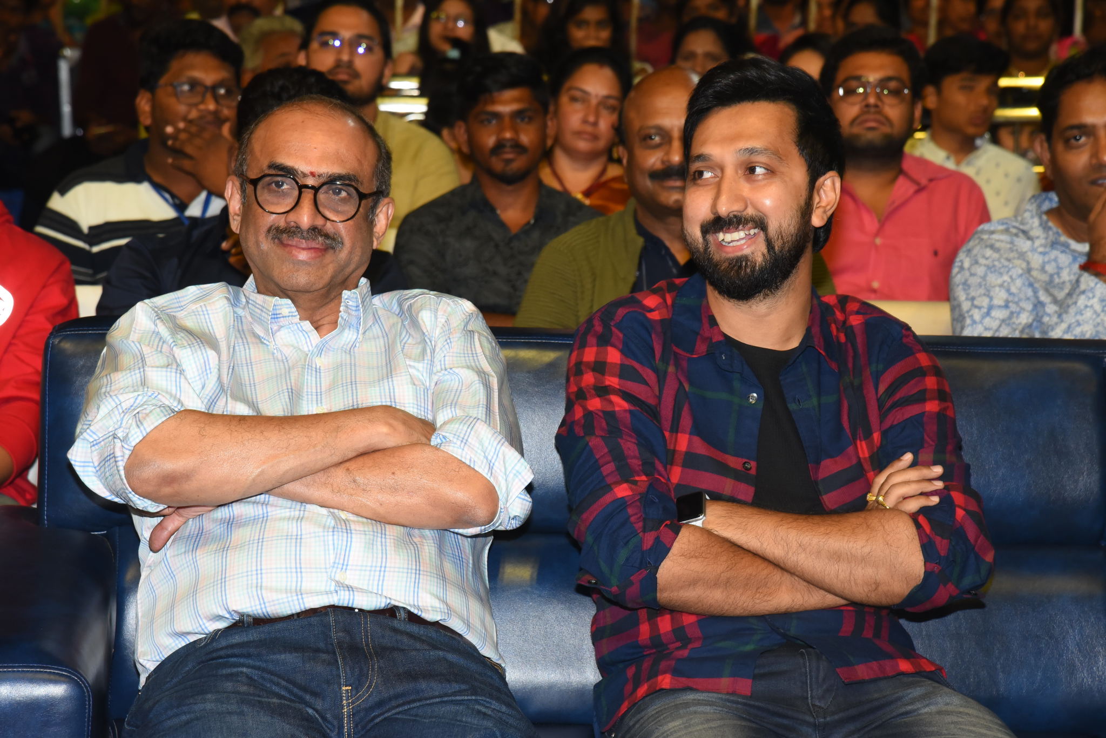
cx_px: 553
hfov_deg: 17.1
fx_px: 3688
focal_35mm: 120
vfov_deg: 11.4
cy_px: 369
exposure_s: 1/125
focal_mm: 120
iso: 1600
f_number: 10
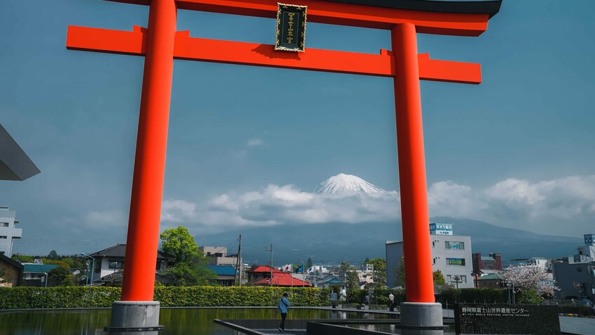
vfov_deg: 29.7
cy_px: 139
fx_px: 631
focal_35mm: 40
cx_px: 298
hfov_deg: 50.5
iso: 125
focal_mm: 38
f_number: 5.6
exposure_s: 1/1000
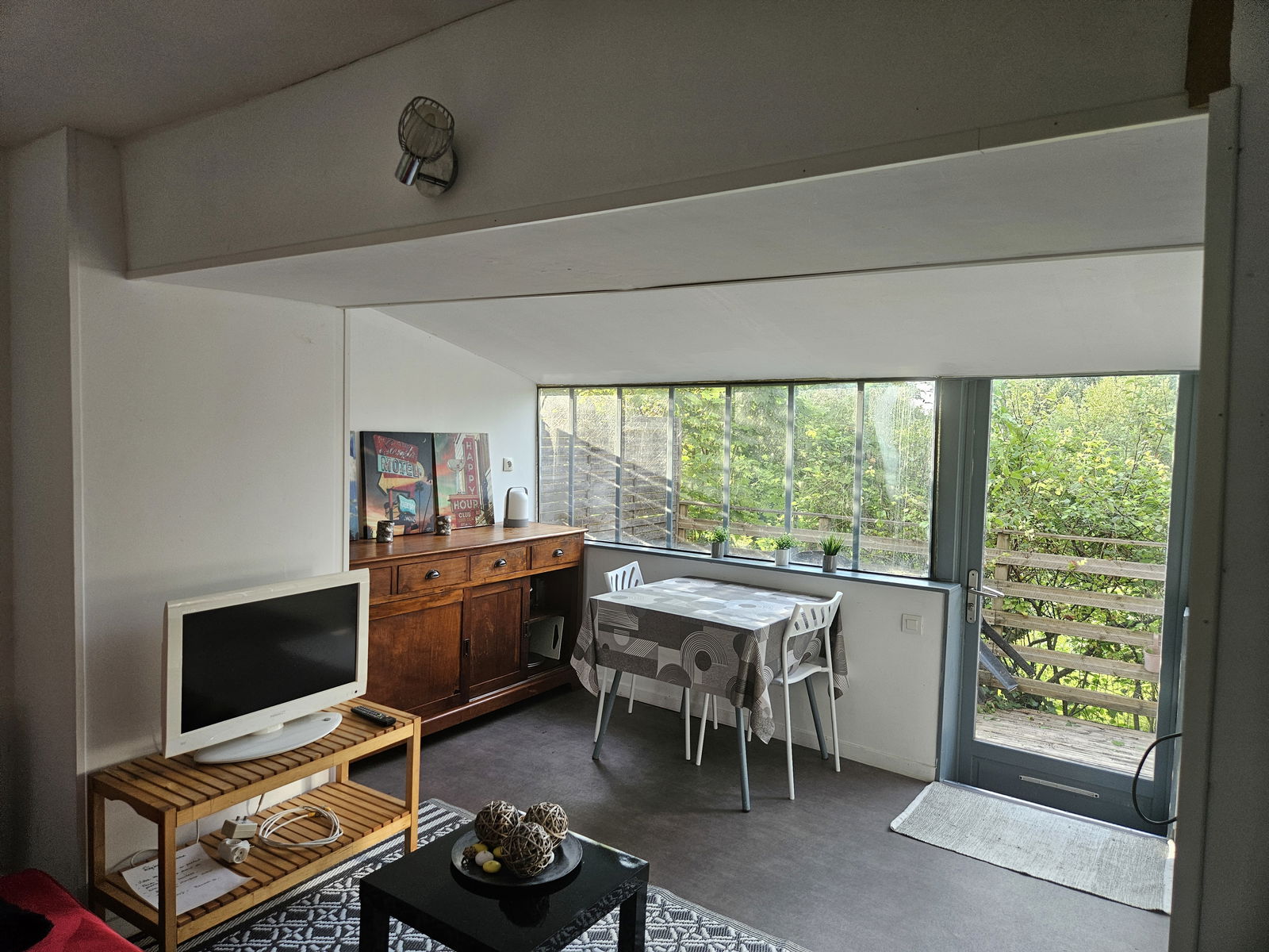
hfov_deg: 73.9
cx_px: 634
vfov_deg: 58.9
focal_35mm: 23
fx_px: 843
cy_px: 476
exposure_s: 1/100
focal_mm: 5.4
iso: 100
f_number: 1.8
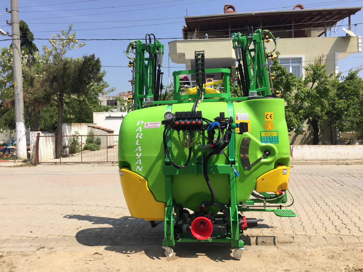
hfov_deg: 61.7
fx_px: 304
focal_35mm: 29
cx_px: 182
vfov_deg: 48.2
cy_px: 136
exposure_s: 1/1721
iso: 32
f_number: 2.2
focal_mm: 4.15
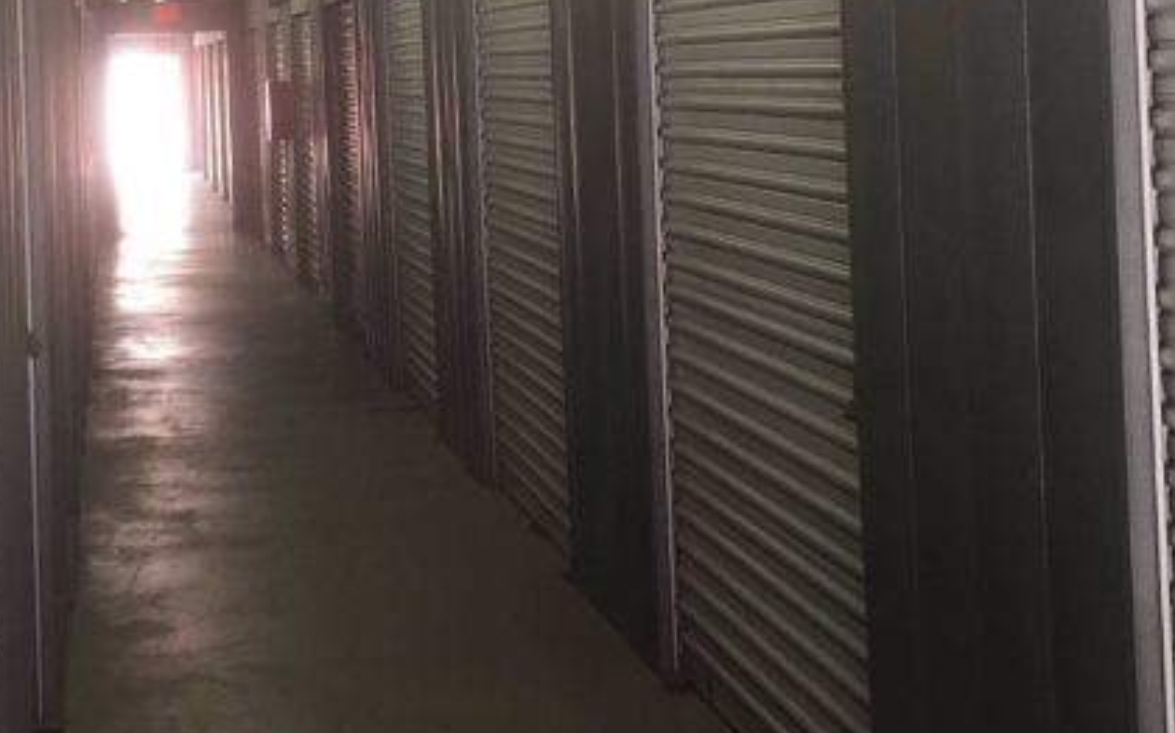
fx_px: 2400
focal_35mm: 75
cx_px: 562
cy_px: 53
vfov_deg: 17.1
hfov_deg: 27.5
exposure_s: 1/40
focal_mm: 4.15
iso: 40
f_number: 2.2
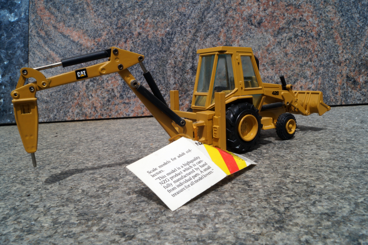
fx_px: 337
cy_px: 122
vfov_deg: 39.9
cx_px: 184
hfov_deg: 57.3
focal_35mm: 33
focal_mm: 22
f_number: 22
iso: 250
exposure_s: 1/60
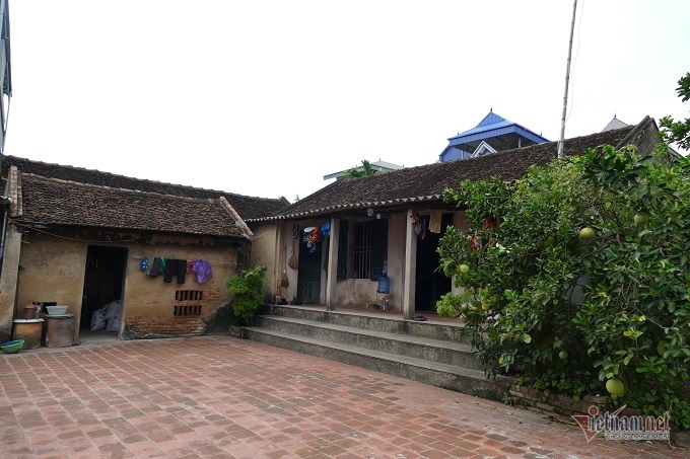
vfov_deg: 51.3
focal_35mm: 25
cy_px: 230
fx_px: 479
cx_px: 345
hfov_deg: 71.5
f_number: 2.8
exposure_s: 1/400
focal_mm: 9.12
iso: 125
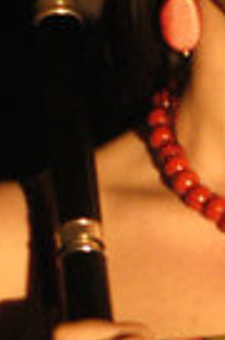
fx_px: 4692
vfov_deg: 4.1
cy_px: 332
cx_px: 274
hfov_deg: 2.7
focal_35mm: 498
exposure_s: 1/80
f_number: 3.5
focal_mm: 44
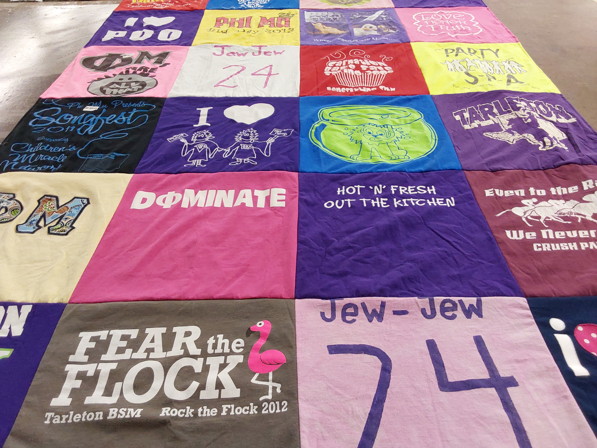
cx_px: 298
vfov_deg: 49.7
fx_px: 483
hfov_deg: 63.4
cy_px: 224
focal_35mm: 28
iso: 125
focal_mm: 2.91
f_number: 1.9
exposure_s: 1/60
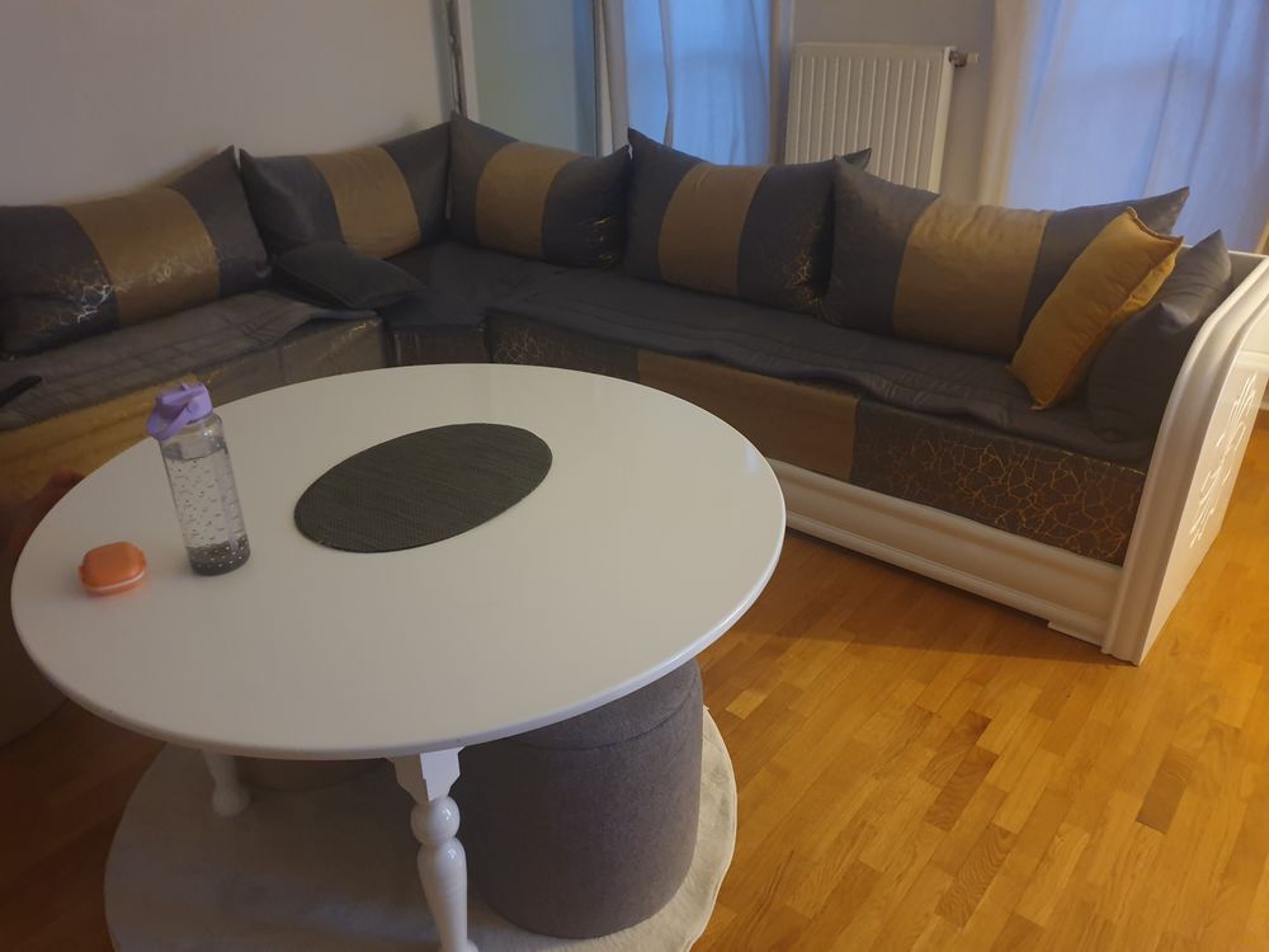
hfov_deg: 67.3
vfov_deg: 53.1
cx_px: 634
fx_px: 953
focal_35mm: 26
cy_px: 476
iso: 320
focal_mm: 4.3
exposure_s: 1/10
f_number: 1.5
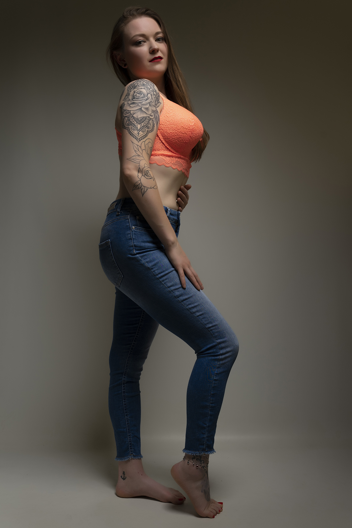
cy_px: 264
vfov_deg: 54.4
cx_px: 176
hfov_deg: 37.9
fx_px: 513
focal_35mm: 35
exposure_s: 1/200
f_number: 6.3
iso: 50
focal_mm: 35
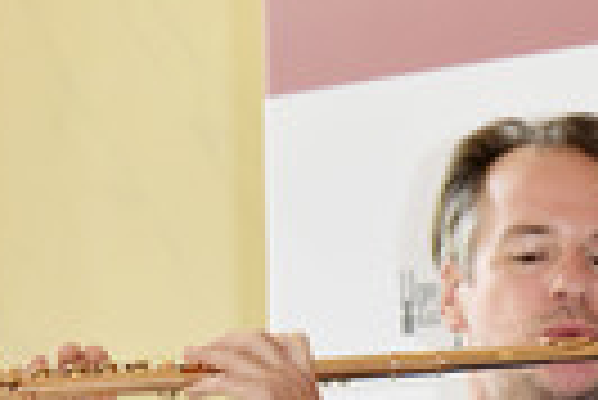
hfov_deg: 5.4
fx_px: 6302
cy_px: 589
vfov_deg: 3.6
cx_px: 915
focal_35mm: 379
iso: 1600
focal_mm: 112
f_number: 6.3
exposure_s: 1/125
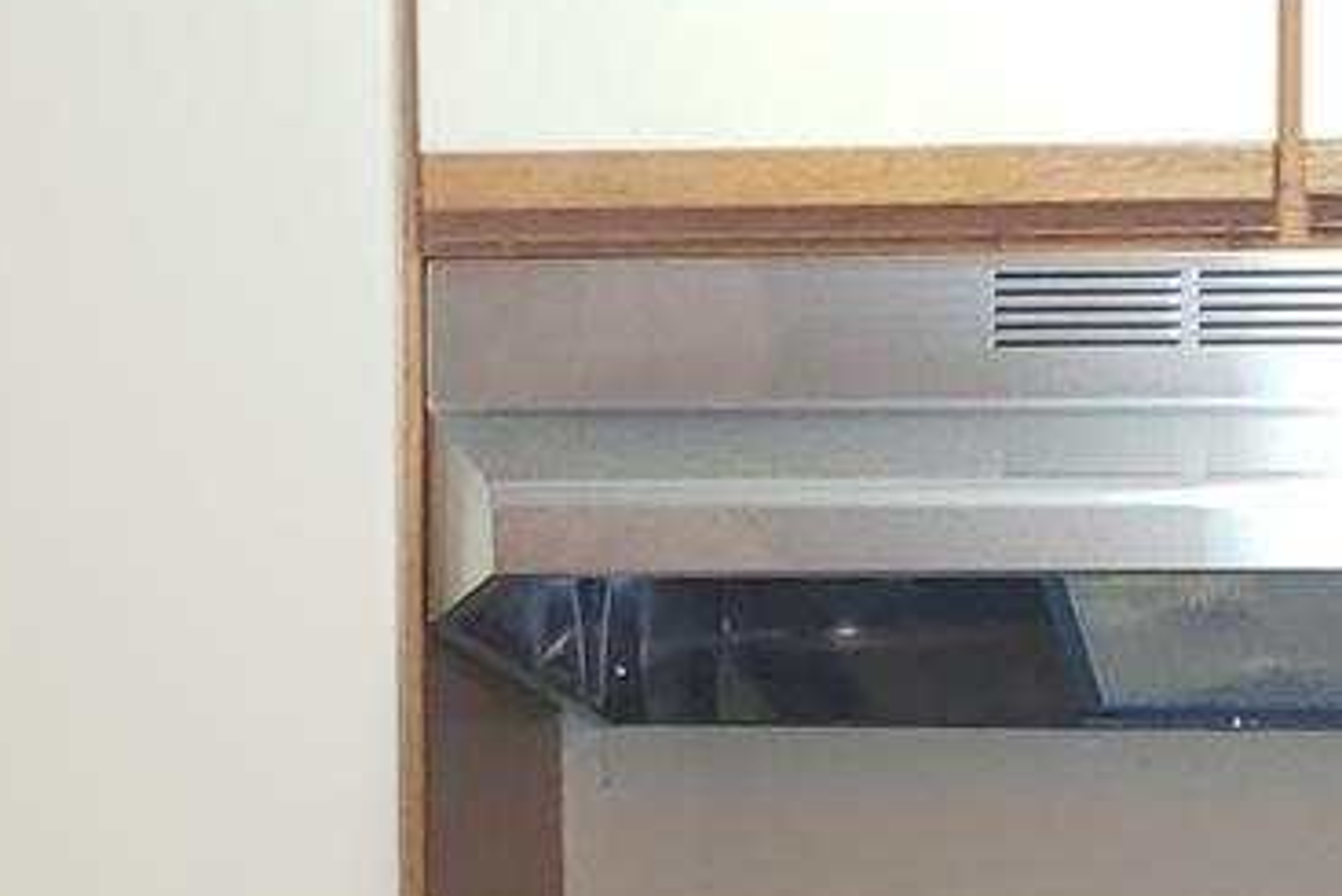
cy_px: 2586
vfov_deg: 8.0
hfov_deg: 13.3
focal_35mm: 151
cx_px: 1474
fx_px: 5631
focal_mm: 4.3
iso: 80
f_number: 1.5
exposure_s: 1/24
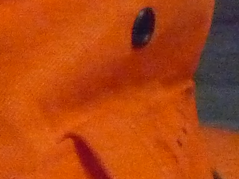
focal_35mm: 181
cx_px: -248
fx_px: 1249
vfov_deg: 8.1
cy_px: 214
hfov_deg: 10.1
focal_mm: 4.7
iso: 1600
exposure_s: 1/500
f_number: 3.3
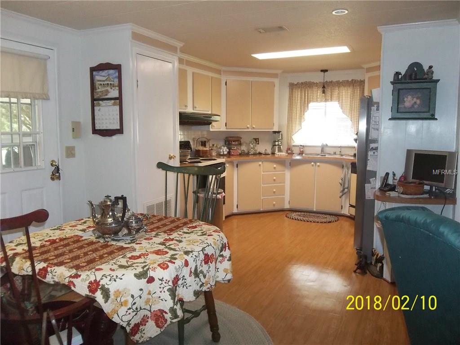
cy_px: 172
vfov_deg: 51.4
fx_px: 359
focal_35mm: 27
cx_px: 230
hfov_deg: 65.3
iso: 320
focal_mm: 4.9
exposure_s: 1/30
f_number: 3.5
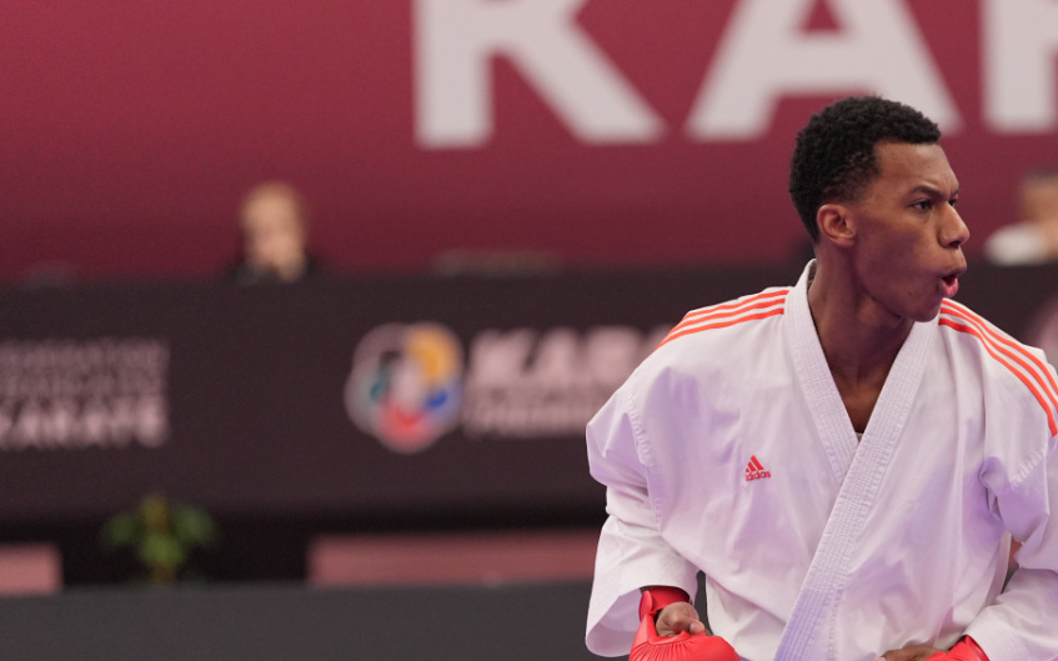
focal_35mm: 337
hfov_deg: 6.2
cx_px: 742
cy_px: 563
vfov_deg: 3.9
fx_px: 9715
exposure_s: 1/1000
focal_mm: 200
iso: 2500
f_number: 2.8
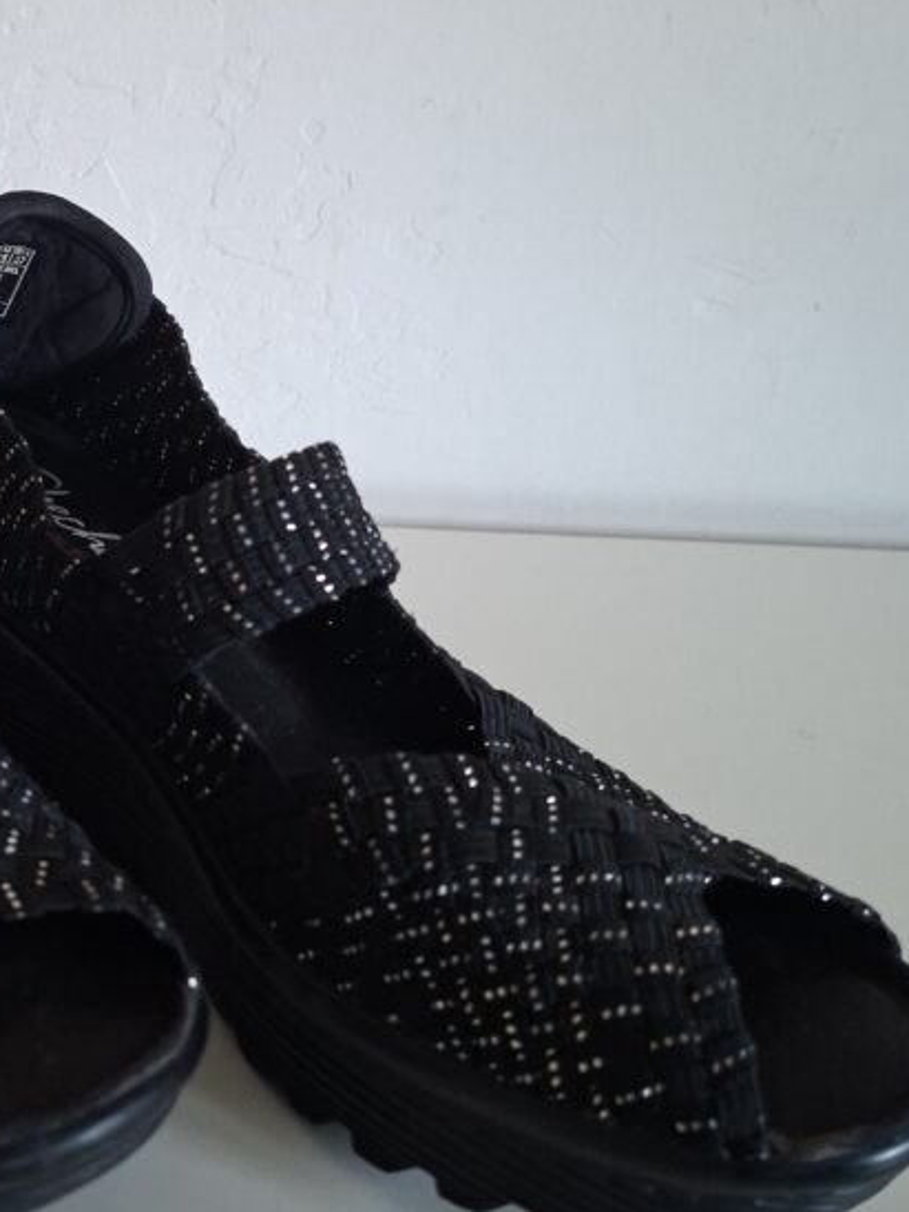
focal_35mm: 43
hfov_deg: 32.5
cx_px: 153
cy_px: 489
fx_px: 1506
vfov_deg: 43.6
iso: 320
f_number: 1.8
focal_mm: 5.54
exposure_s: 1/50
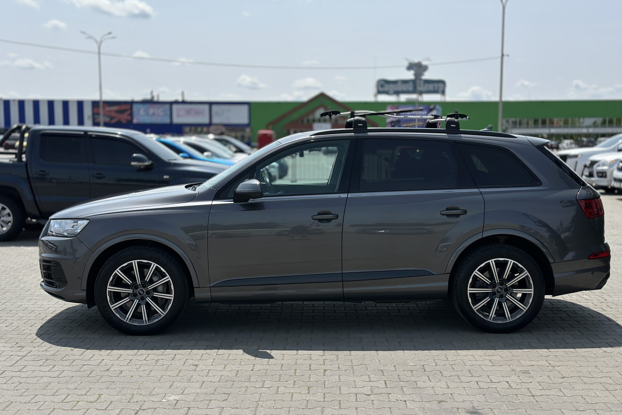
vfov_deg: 27.0
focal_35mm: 50
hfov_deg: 39.6
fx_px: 864
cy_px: 226
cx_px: 311
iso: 100
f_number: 1.78
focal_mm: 6.86
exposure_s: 1/8929
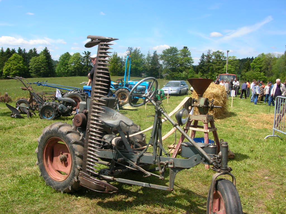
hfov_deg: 52.6
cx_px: 143
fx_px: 289
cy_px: 107
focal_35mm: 35
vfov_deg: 40.7
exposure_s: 1/227
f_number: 5.6
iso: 50
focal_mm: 5.8
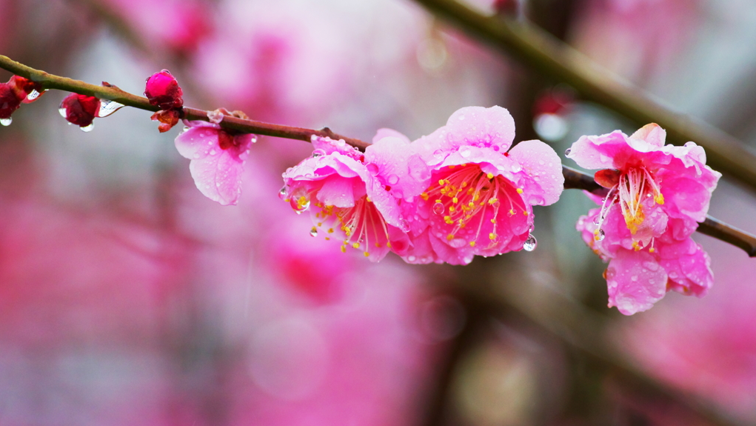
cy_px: 204
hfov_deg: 4.6
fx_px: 9464
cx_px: 378
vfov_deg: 2.6
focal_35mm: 472
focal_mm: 300
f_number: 4
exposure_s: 1/200
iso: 800
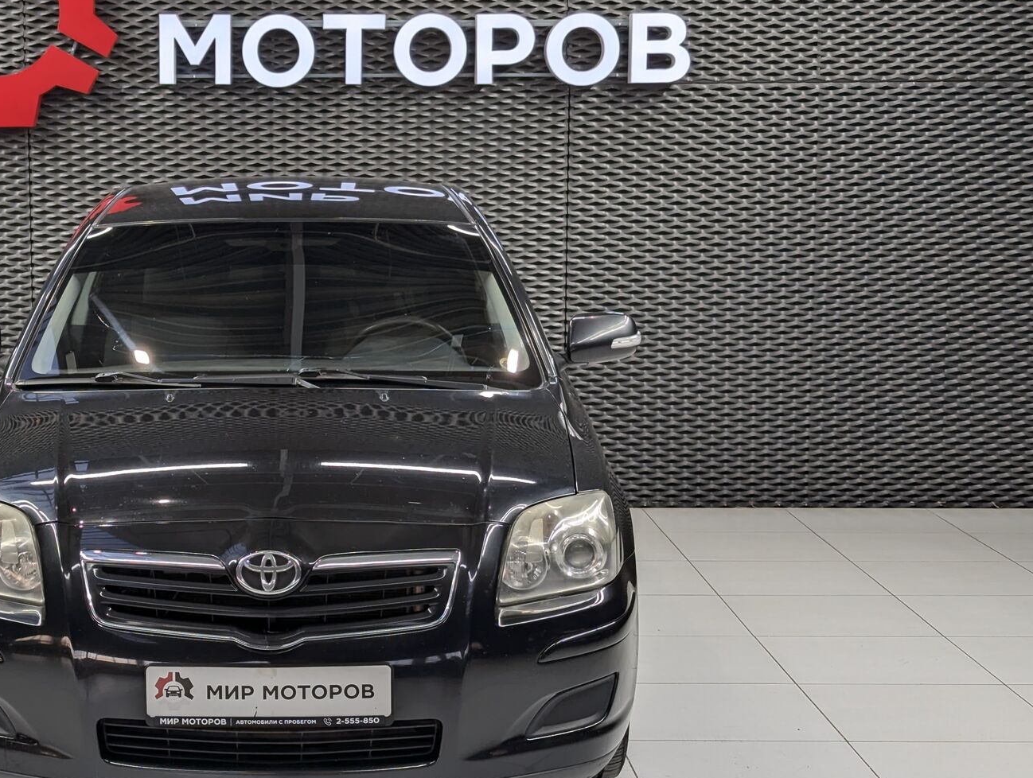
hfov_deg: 27.1
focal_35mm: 71
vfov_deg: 20.8
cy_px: 404
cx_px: 283
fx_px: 2122
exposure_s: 1/99.9
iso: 43
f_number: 1.85
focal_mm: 6.81
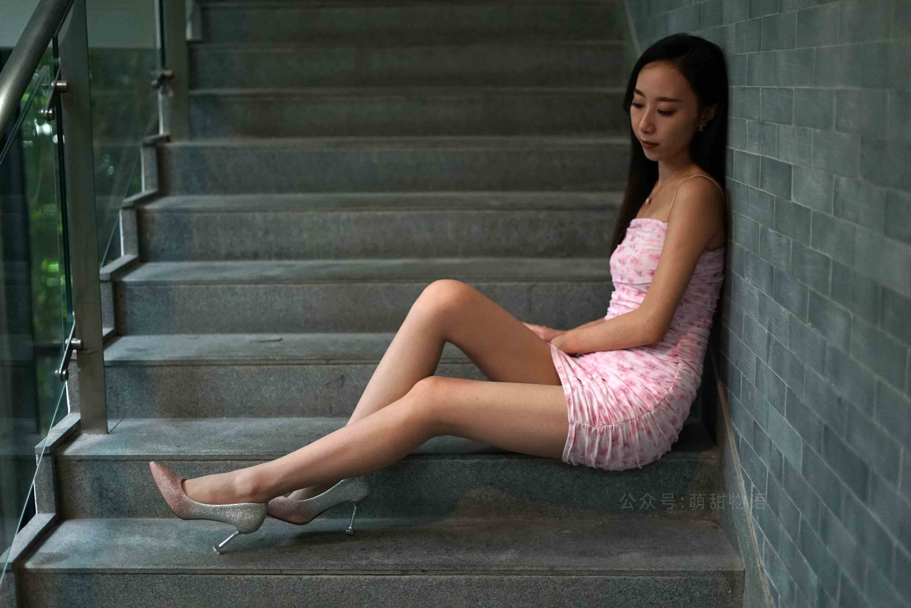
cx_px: 456
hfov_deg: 39.6
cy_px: 304
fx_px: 1266
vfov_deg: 27.0
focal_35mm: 50
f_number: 1.8
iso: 3200
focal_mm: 50
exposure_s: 1/800
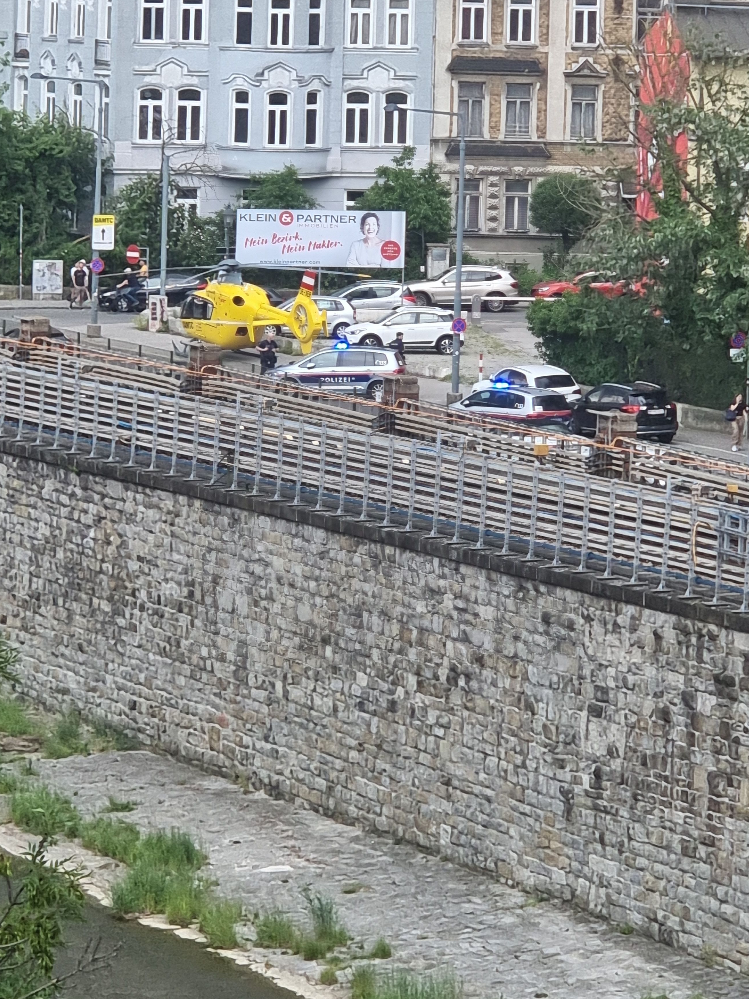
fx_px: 2395
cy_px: 453
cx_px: 425
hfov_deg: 17.8
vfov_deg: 23.6
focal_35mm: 83
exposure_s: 1/264
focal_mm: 9
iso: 50
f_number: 2.4
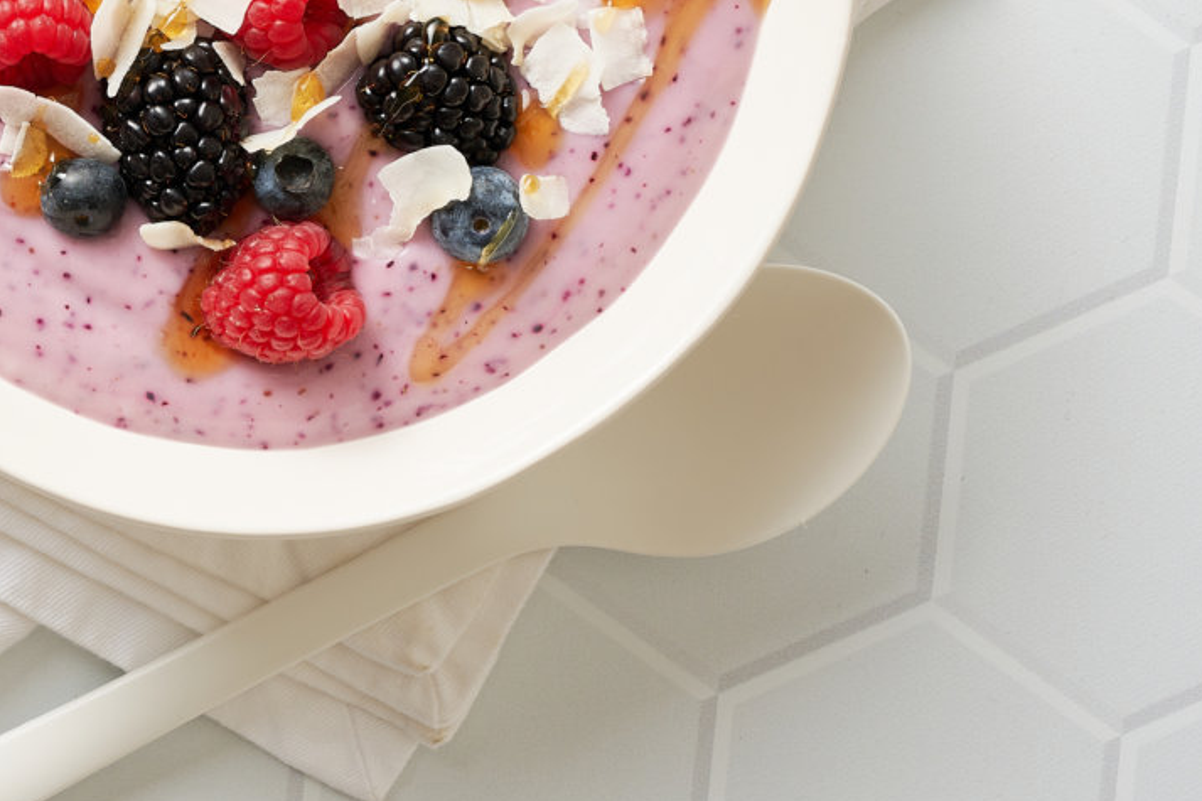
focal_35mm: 115
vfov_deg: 11.8
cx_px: -49
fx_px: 3839
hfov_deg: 17.3
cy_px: 58
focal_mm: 50
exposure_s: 1/160
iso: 100
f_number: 10
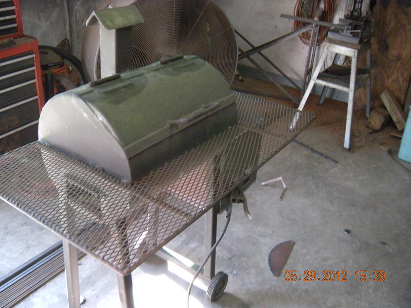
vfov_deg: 40.7
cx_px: 206
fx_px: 416
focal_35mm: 35
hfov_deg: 52.6
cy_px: 154
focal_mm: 5.9
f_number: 3.8
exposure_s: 1/42.1
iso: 400
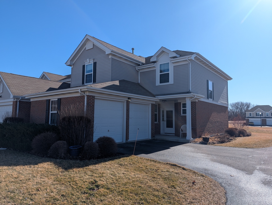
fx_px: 189
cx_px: 136
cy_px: 102
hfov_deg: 71.5
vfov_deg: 56.9
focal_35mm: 24
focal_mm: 6.9
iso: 19
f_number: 1.68
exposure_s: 1/1160
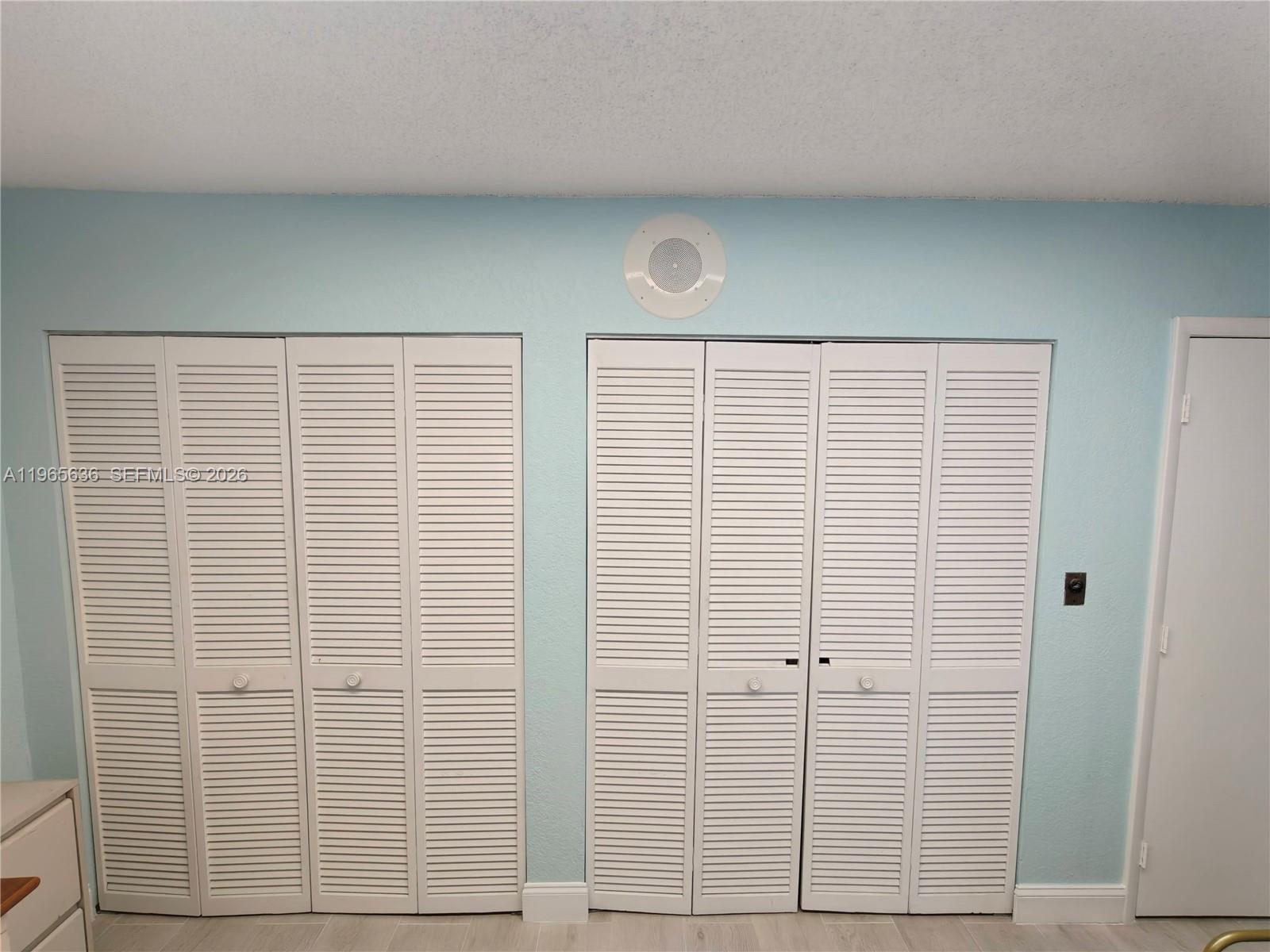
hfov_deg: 98.2
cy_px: 476
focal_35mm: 15
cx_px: 635
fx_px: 550
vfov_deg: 81.7
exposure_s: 1/120
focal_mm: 2.3
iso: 320
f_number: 2
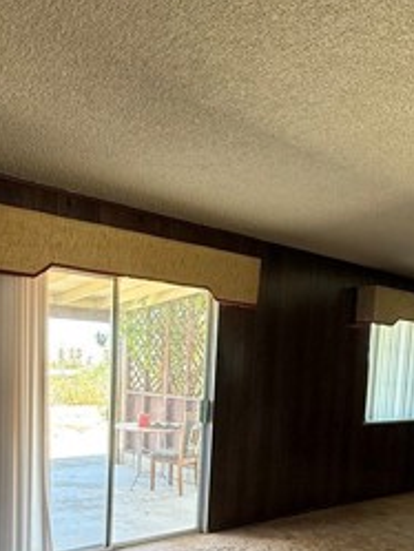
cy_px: 432
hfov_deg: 39.6
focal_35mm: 36
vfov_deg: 48.7
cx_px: 186
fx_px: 574
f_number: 2.2
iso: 125
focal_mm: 2.22
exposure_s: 1/99
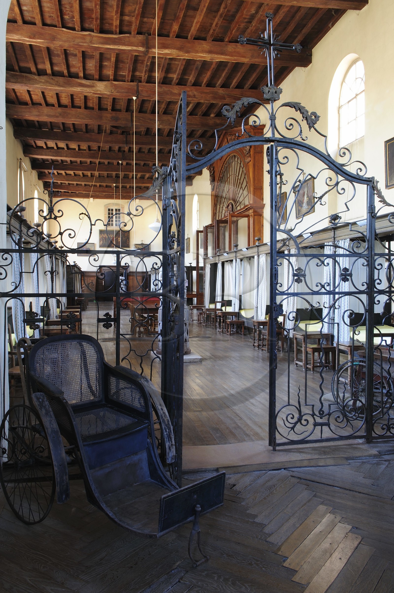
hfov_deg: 44.9
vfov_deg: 63.7
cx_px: 197
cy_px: 296
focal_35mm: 29
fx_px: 477
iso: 200
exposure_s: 2
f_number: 20
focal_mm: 29
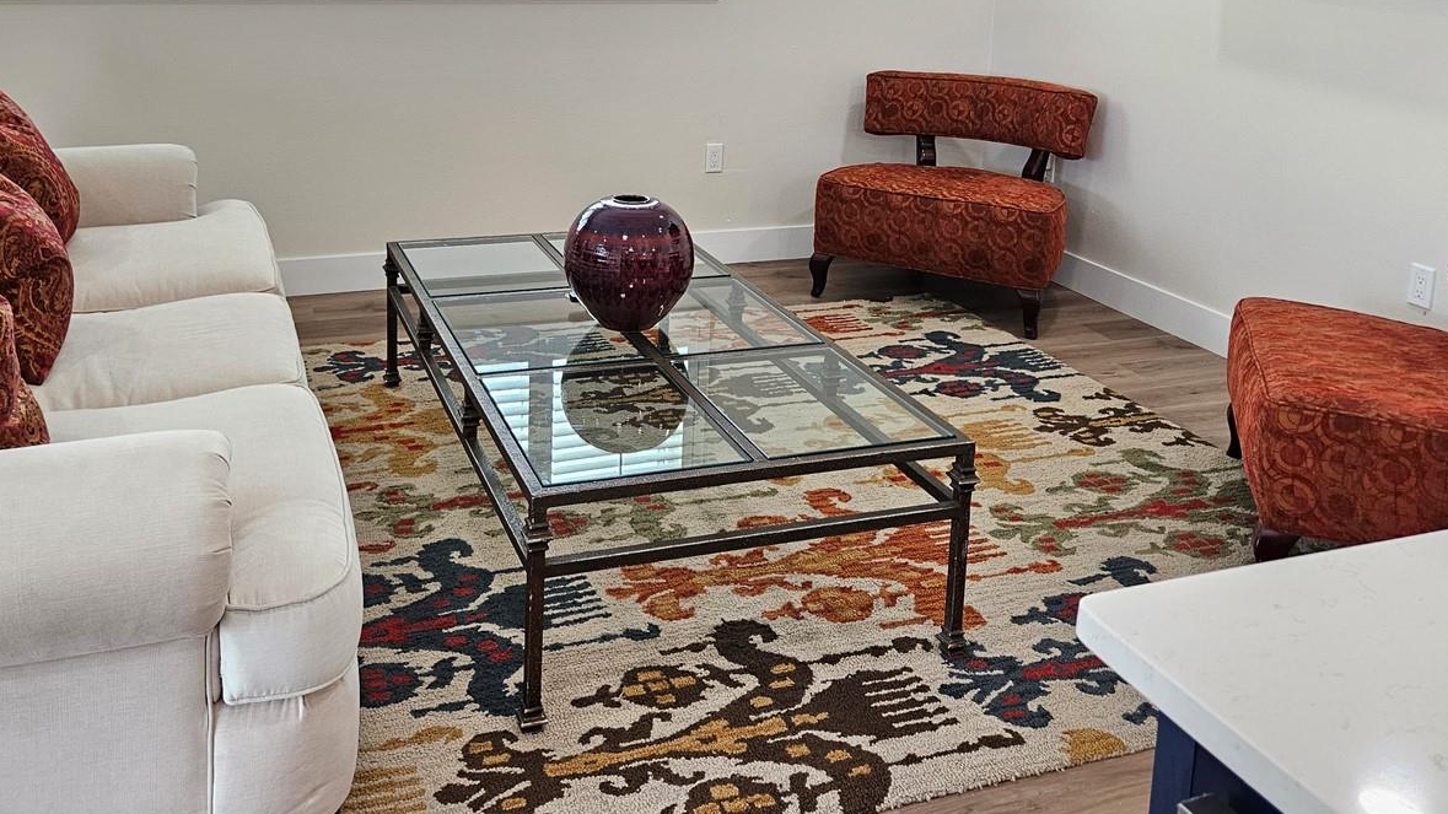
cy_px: 142
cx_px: 650
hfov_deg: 57.9
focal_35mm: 34
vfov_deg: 33.5
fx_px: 1305
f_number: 1.8
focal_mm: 5.4
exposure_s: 1/120
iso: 160
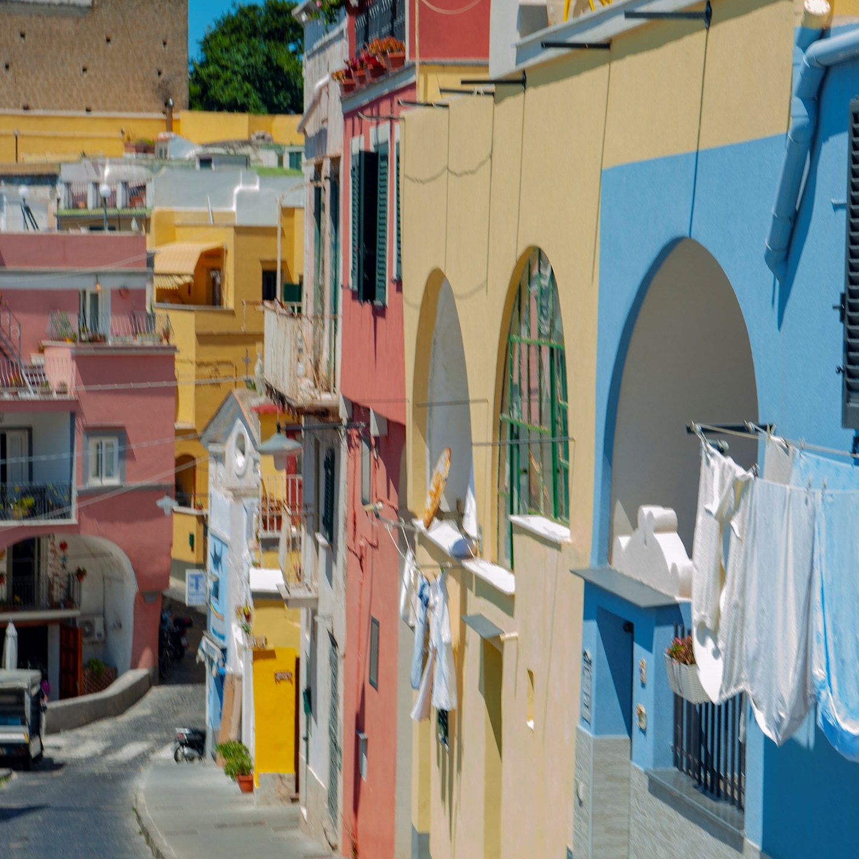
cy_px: 527
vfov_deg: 14.5
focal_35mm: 120
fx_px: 3369
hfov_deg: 14.5
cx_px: 452
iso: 100
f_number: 10
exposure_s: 1/125
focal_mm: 85
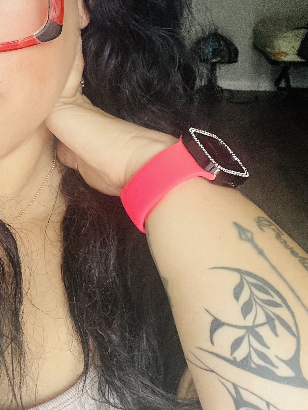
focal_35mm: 57
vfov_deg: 33.7
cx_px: 49
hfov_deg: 25.1
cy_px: 183
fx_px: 676
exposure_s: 1/60
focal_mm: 2.71
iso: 250
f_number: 2.2
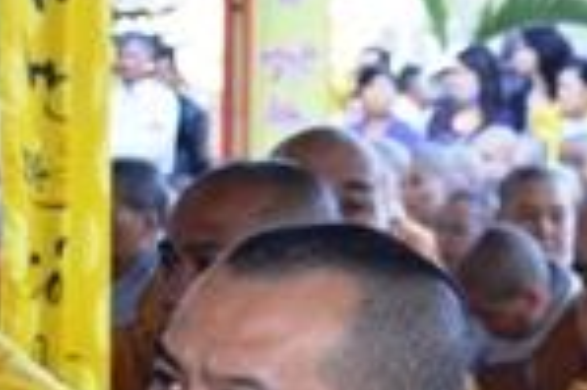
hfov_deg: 9.0
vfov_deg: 6.0
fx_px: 3683
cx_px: 658
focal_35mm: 226
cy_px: 603
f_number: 5
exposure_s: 1/125
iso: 400
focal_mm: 35
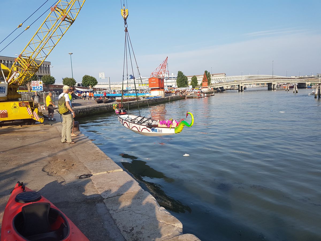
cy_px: 120
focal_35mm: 26
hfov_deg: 67.3
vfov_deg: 53.1
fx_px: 241
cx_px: 160
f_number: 1.7
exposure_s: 1/1528
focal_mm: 4.2
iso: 40
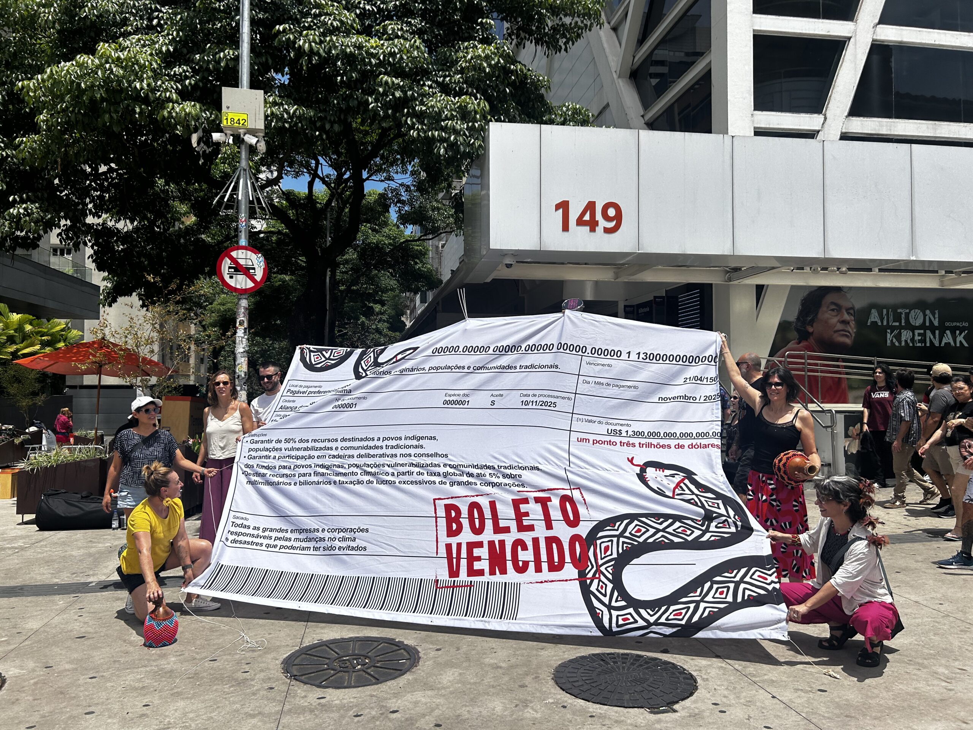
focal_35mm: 26
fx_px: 731
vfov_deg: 53.1
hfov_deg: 67.3
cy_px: 365
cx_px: 486
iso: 50
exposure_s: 1/9434
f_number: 1.5
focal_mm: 5.7
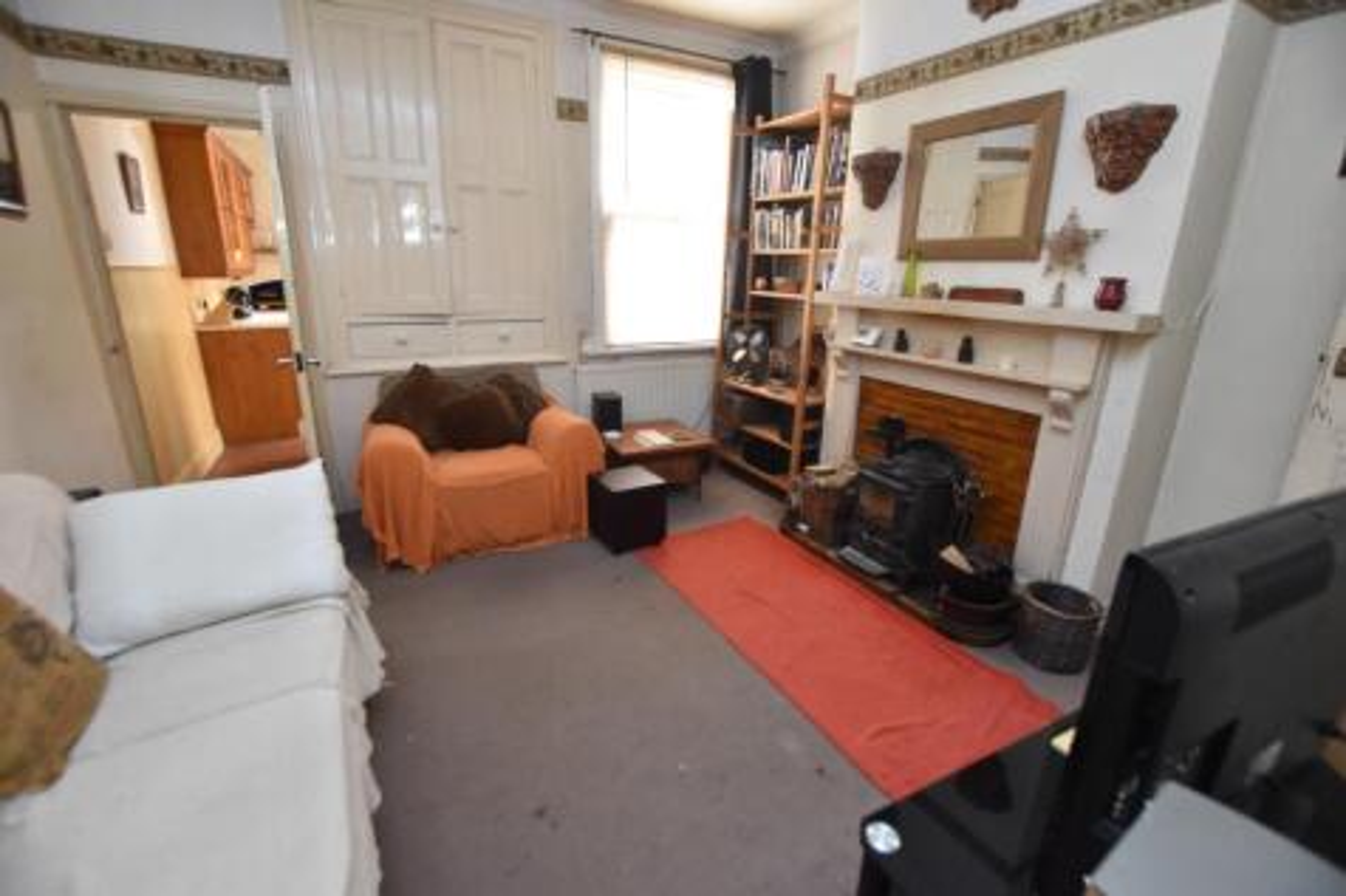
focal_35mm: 15
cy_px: 448
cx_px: 673
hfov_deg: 100.4
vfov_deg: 77.3
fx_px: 561
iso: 1250
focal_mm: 10
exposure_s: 1/15
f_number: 3.5
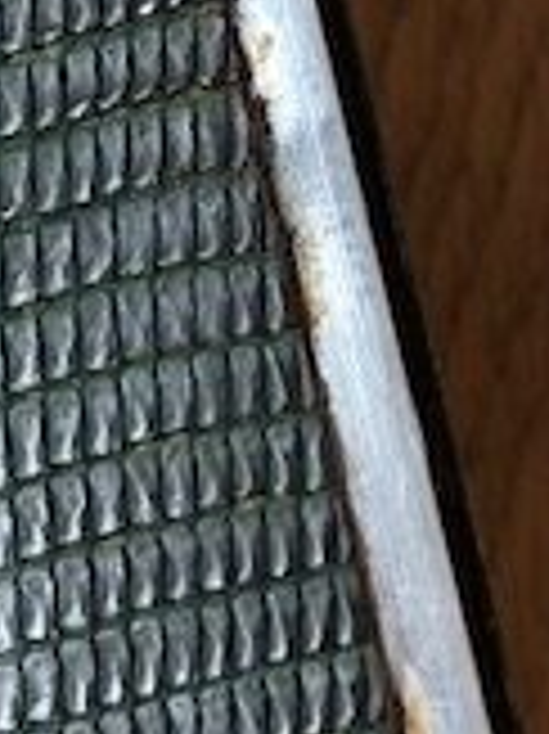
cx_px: 266
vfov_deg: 17.2
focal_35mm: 110
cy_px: -122
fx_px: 2329
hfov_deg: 13.4
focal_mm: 4
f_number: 1.8
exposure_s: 1/40
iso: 25
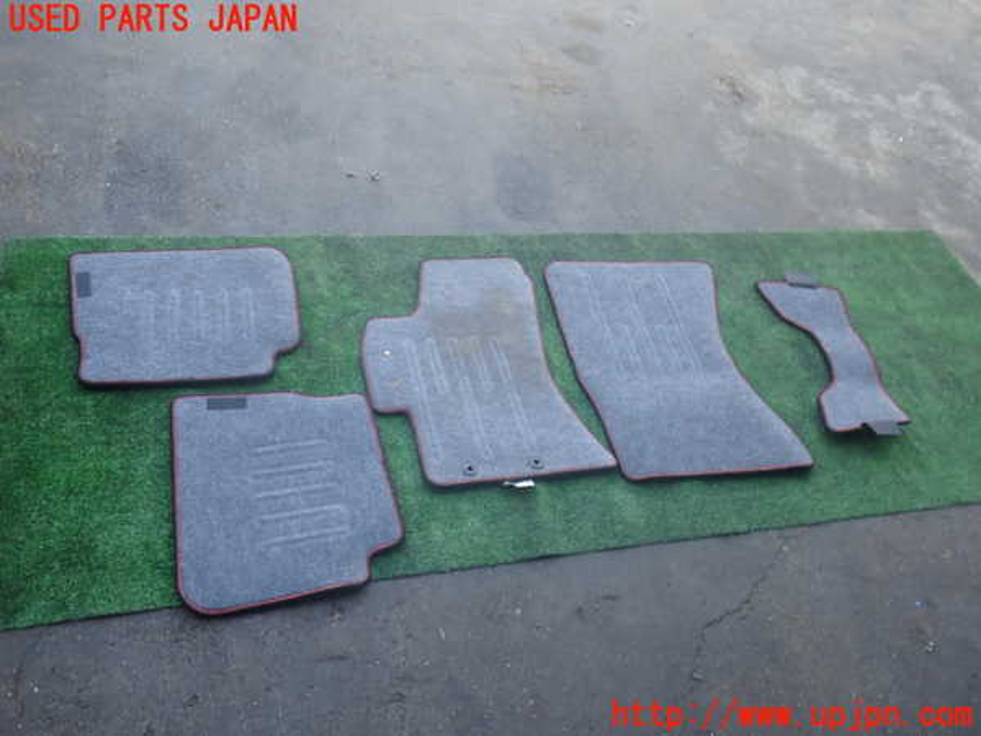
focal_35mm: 30
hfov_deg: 60.0
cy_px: 368
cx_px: 490
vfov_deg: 46.8
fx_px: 850
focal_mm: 5.4
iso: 100
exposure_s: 1/125
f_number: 2.3
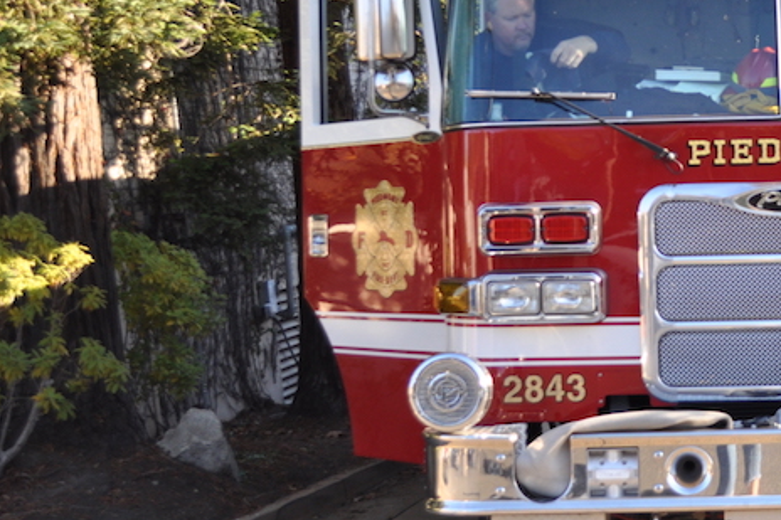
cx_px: 734
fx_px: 1822
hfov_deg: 23.4
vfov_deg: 16.2
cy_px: 175
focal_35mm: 84
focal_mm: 26
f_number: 4.2
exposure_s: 1/320
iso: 320
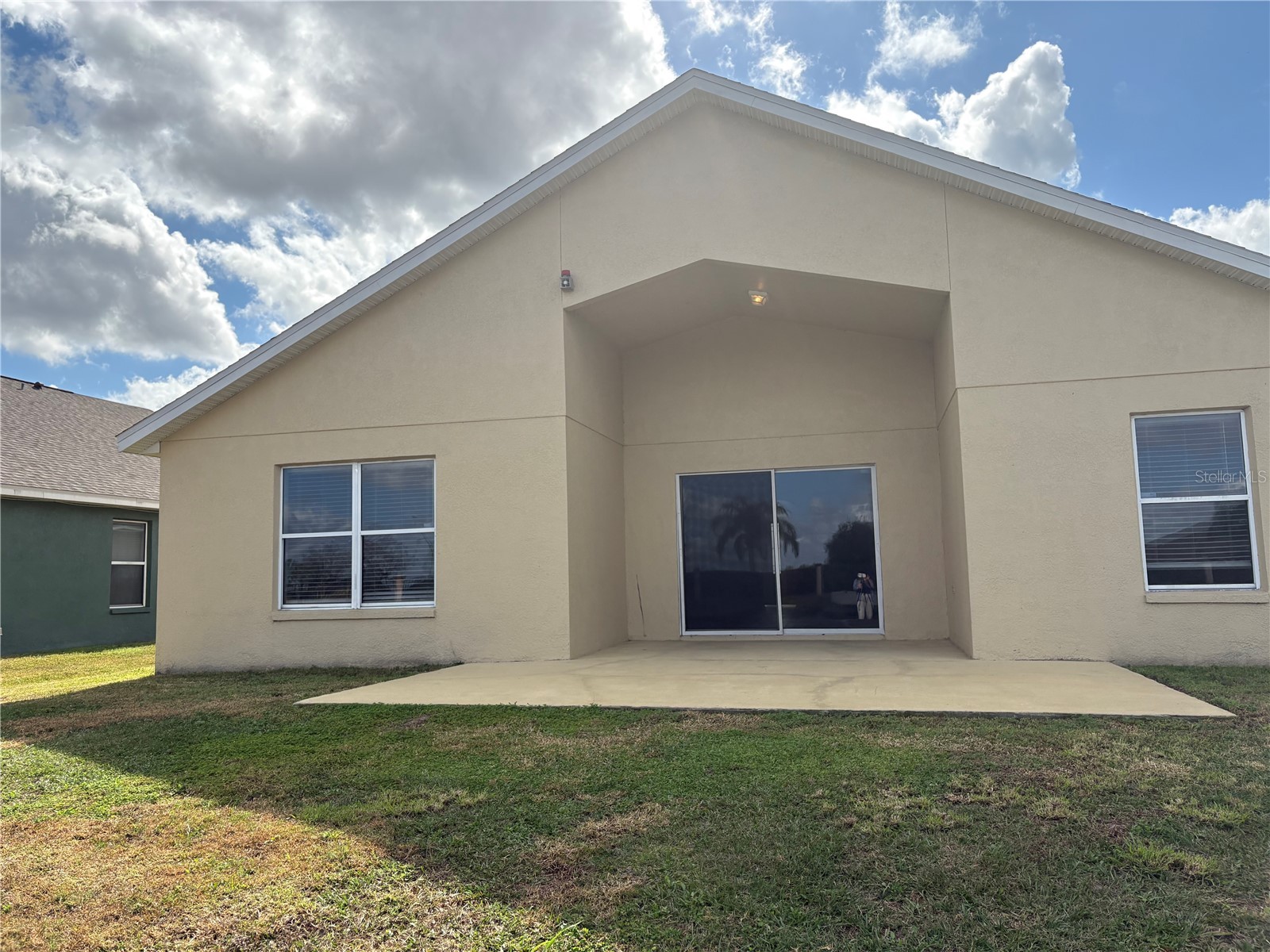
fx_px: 954
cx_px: 635
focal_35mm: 26
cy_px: 476
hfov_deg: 67.3
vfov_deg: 53.1
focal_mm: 5.96
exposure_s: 1/4608
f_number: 1.6
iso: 64
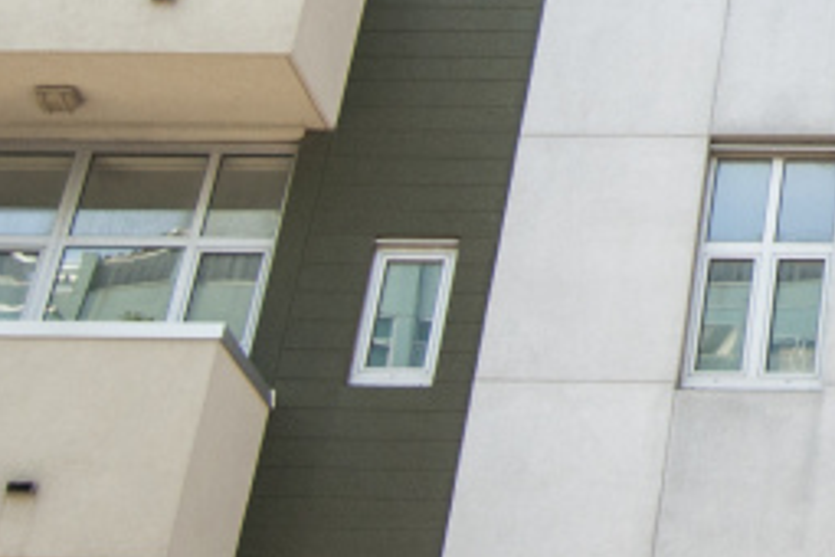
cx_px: 1284
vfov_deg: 11.9
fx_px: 2574
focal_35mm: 111
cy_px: -223
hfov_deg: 16.6
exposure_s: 1/2000
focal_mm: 24
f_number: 4
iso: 400
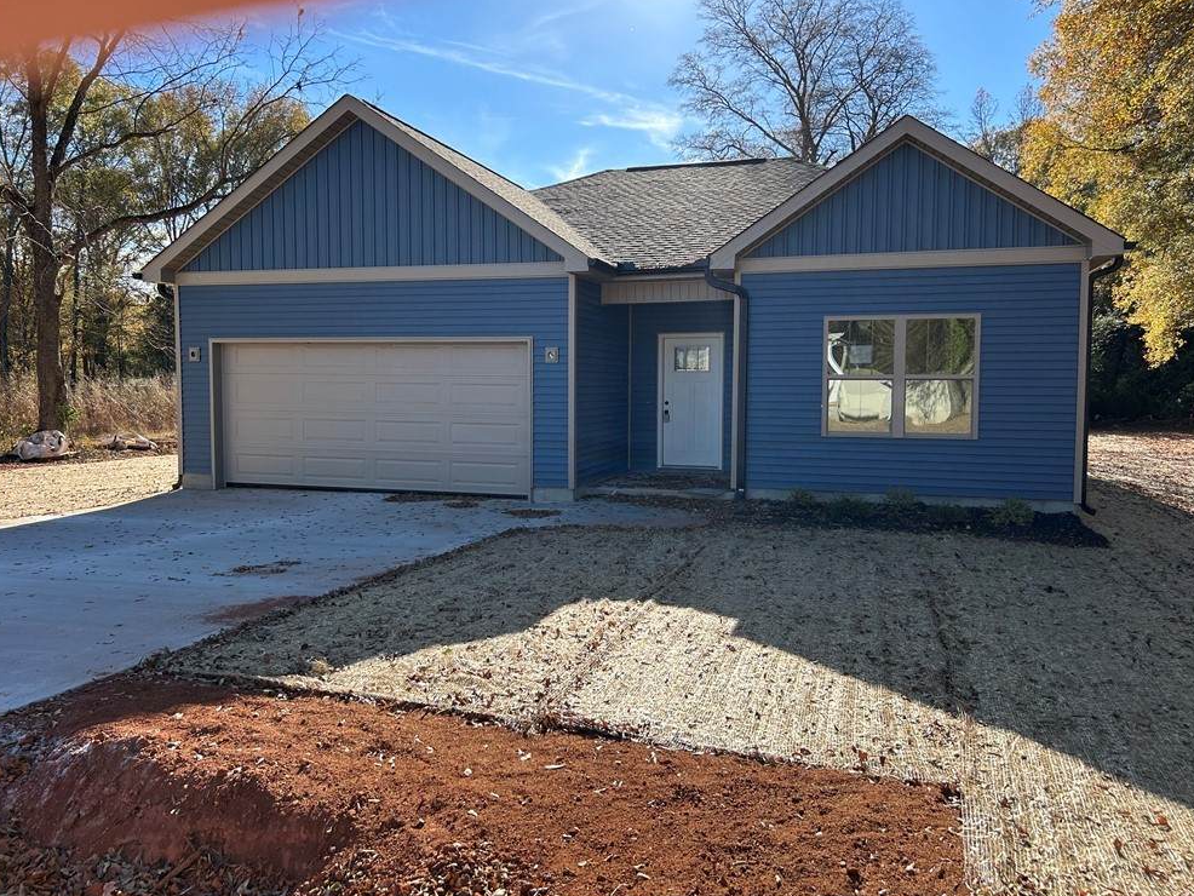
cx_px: 608
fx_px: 932
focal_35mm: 27
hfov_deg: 65.3
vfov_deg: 51.4
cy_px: 441
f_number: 1.5
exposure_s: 1/1808
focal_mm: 5.7
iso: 50
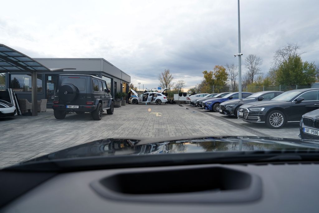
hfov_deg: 73.7
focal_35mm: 24
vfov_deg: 53.1
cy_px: 106
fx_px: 213
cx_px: 160
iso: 200
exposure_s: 1/60
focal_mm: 24
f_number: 4
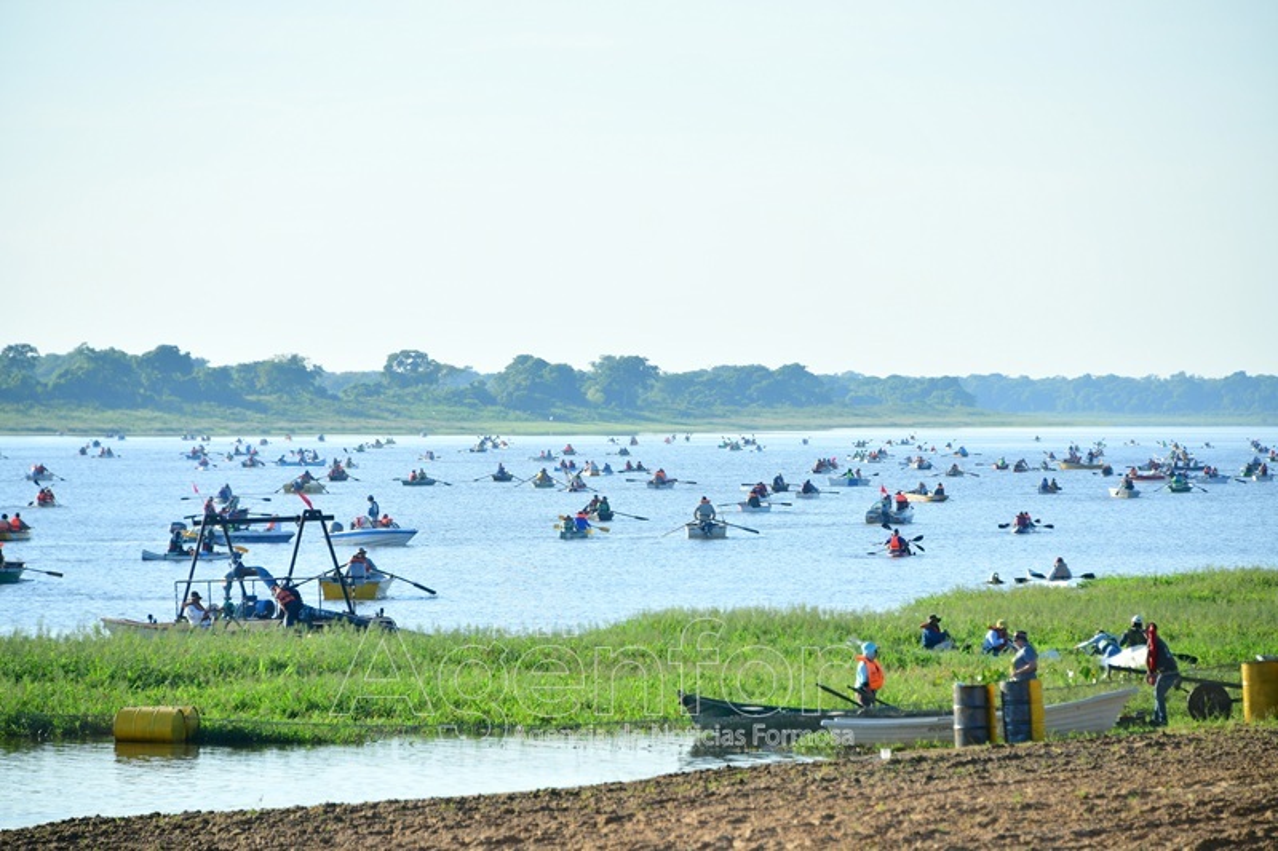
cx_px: 639
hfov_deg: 10.3
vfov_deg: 6.9
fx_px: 7098
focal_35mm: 200
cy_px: 426
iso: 80
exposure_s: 1/200
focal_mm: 200
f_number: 6.3
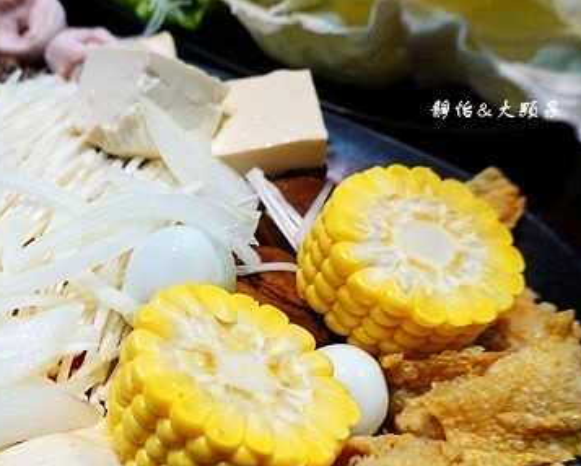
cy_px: 312
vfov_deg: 36.1
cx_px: 142
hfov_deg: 43.3
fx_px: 705
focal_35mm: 41
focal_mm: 9
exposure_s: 1/30
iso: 200
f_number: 2.8
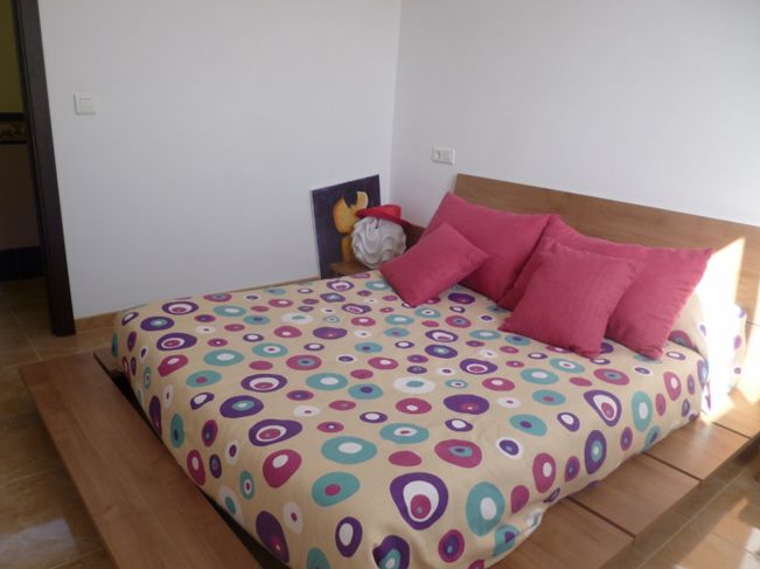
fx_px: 570
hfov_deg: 67.3
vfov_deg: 53.0
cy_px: 299
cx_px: 365
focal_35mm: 26
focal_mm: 4.3
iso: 100
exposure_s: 1/160
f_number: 2.5
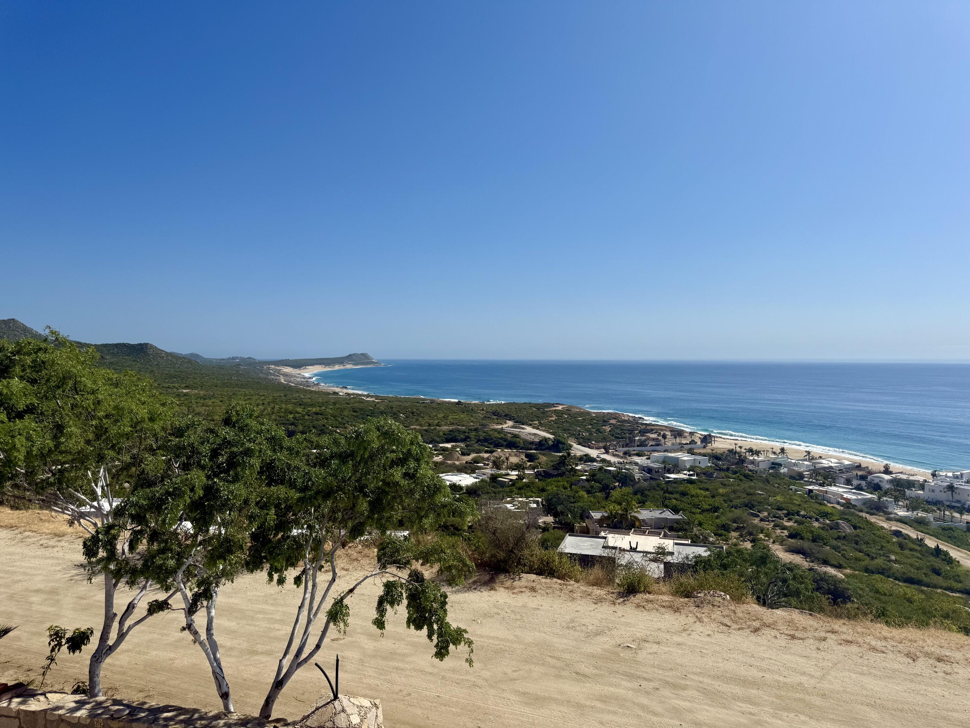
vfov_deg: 56.8
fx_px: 673
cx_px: 485
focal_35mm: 24
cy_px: 364
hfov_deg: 71.6
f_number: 1.78
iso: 80
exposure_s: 1/11905
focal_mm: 6.76
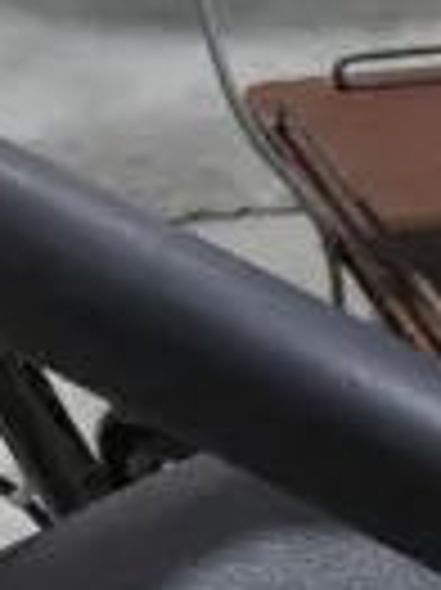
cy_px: 1036
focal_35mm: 235
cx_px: 414
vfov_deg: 8.2
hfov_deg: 6.3
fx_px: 3998
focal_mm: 15
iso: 200
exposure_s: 1/60
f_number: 3.6
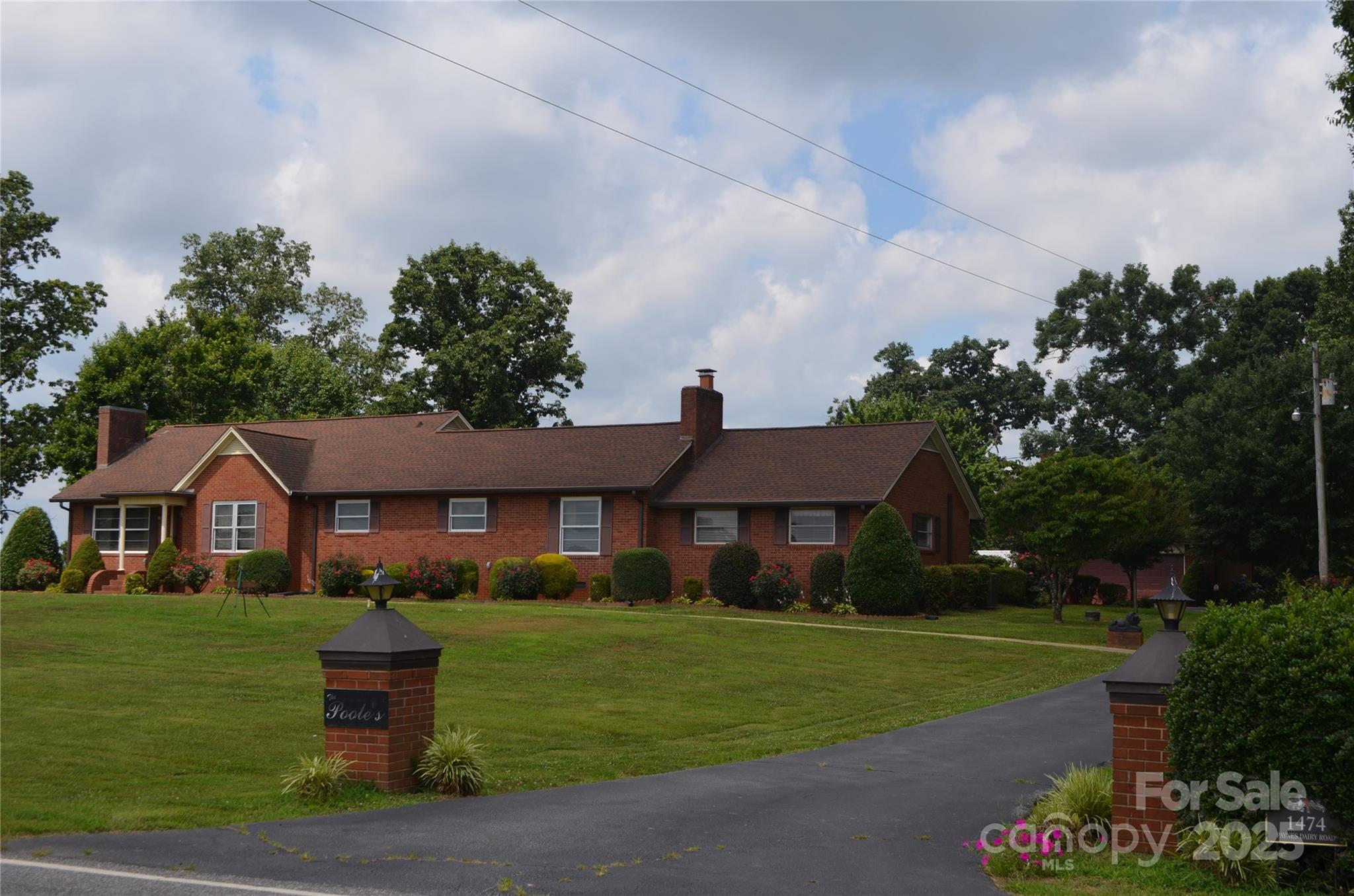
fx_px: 1633
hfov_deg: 45.0
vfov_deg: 30.7
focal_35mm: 44
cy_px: 448
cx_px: 677
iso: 100
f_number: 8
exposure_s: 1/250
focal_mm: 29
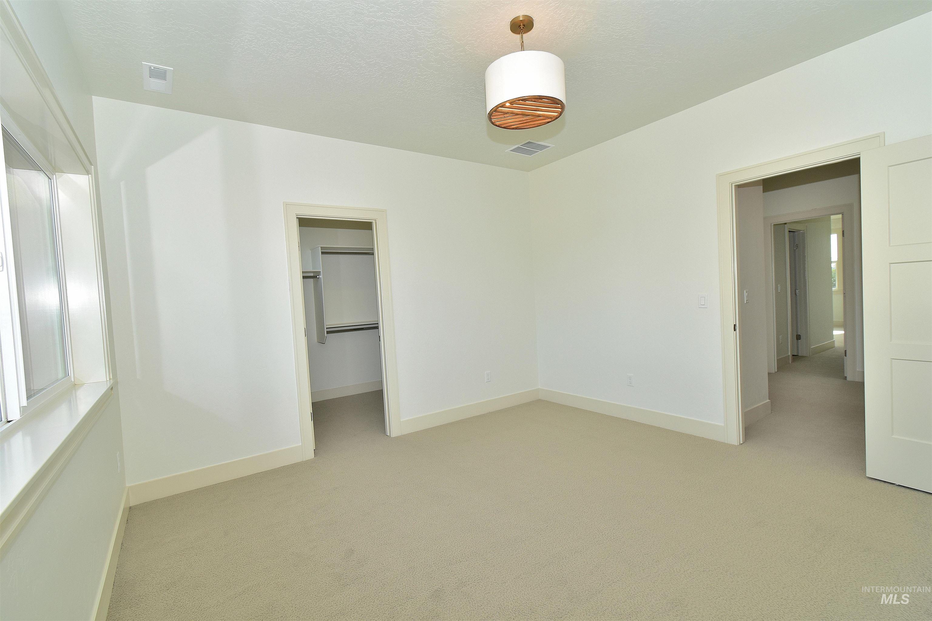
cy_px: 310
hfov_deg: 100.4
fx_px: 388
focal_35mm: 15
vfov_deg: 77.3
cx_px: 466
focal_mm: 10
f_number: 10
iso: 200
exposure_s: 1/60
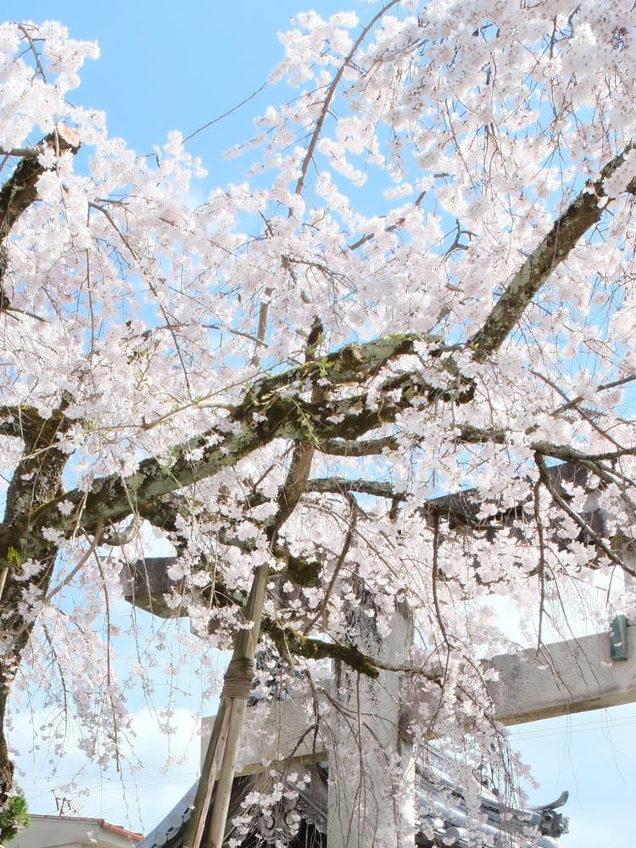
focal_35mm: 54
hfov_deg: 26.8
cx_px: 190
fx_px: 1323
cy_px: 808
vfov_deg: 33.1
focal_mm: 17
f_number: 11
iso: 800
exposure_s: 1/250
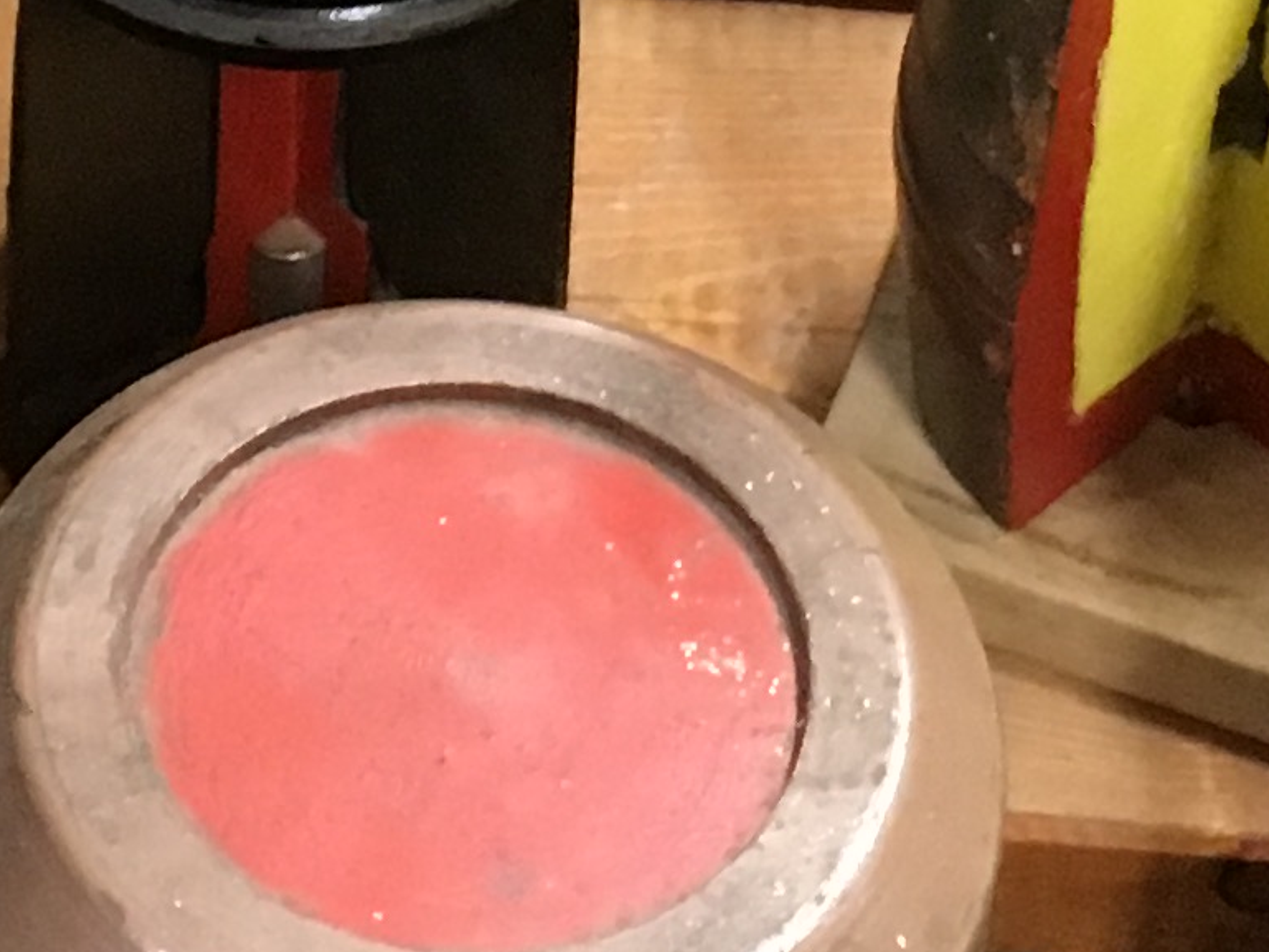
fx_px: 5573
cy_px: -607
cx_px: 391
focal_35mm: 152
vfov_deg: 9.4
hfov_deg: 13.0
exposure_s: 1/17
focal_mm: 4.15
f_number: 2.2
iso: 200
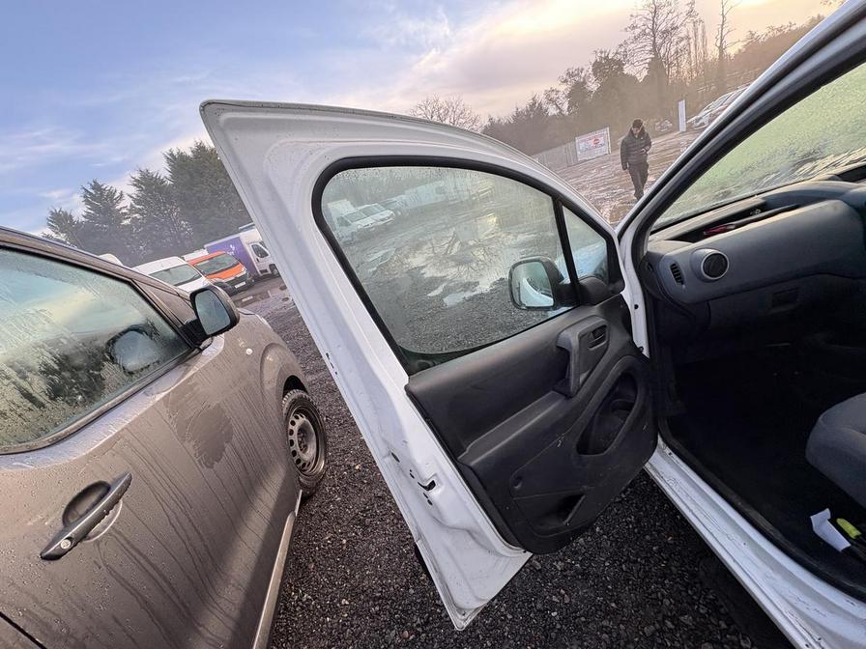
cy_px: 324
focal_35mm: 14
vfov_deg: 85.7
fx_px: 350
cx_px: 433
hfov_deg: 102.1
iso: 40
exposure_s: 1/99
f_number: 2.2
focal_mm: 2.22
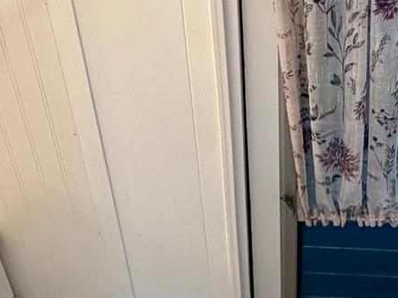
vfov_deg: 28.5
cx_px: 272
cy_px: 139
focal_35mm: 51
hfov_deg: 37.0
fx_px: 586
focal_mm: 2.22
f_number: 2.2
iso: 200
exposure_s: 1/60
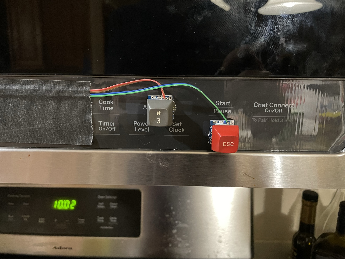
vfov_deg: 51.3
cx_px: 171
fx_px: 269
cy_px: 125
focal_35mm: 27
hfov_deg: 65.3
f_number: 1.6
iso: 800
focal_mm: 4.2
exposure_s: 1/30
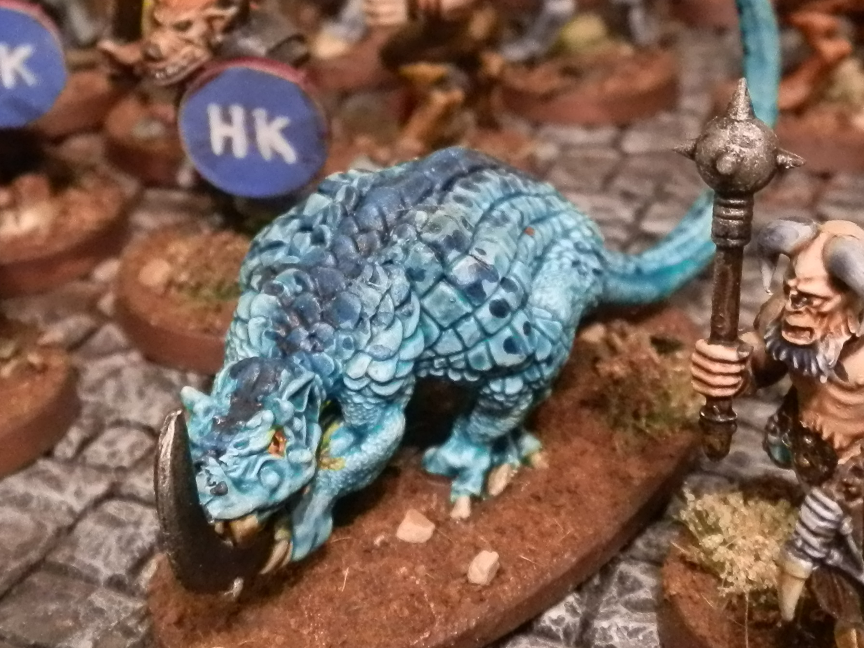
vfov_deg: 21.4
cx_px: 451
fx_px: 1672
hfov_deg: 29.0
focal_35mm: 67
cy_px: 48
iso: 400
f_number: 3.1
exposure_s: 1/50
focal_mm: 5
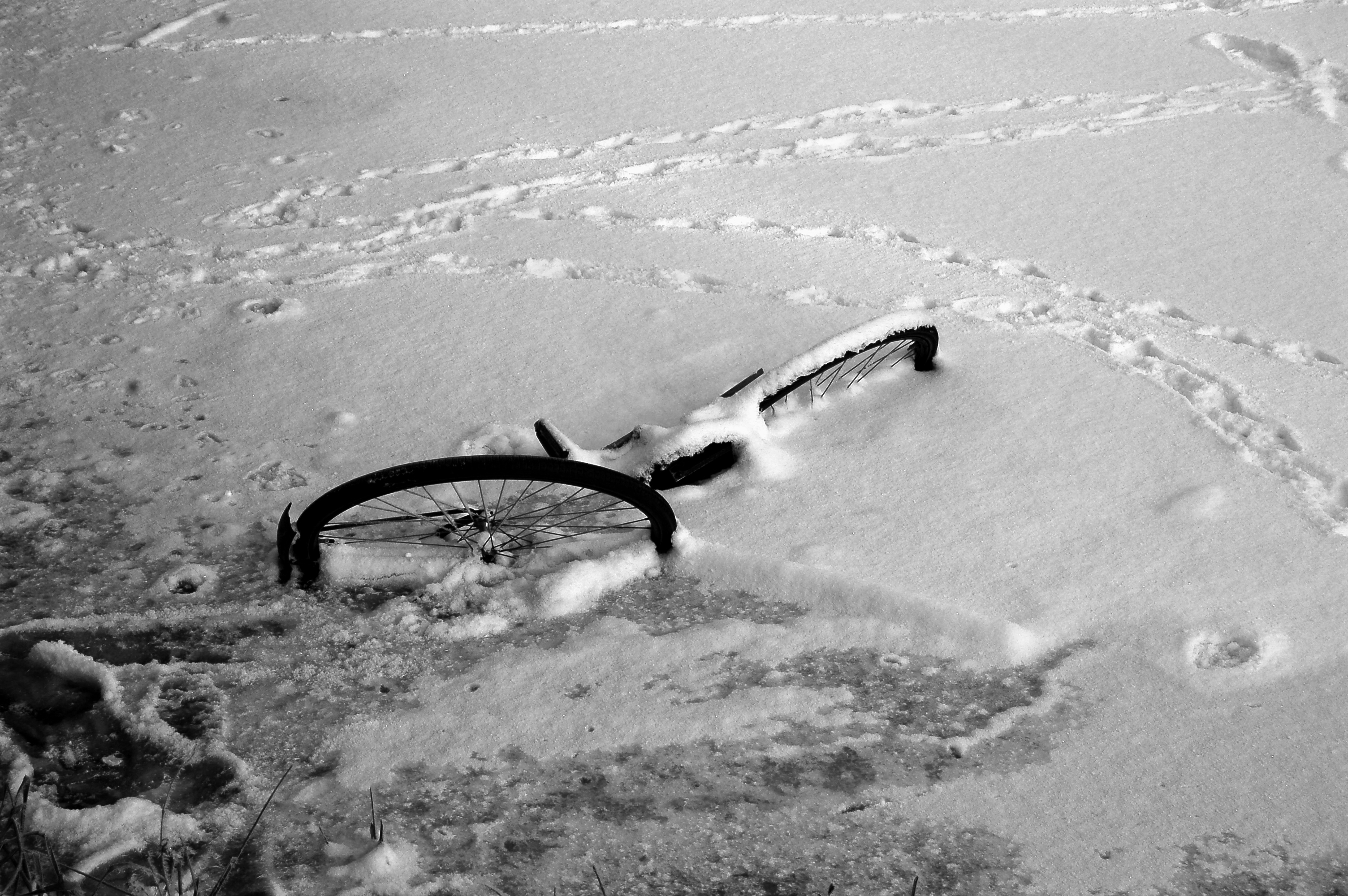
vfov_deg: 16.5
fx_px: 3086
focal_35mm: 82
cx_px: 674
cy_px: 448
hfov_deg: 24.6
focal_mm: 55
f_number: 9
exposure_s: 1/500
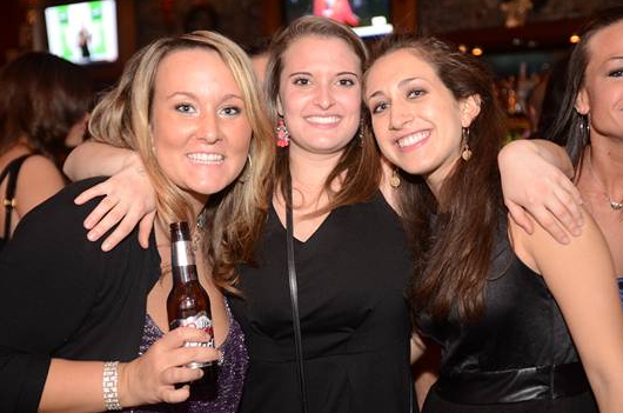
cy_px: 201
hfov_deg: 35.7
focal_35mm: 56
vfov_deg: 24.1
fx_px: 967
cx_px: 313
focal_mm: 36
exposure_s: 1/50
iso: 1250
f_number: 2.8
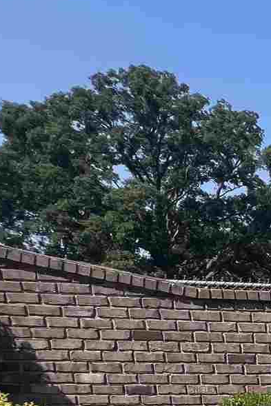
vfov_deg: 35.9
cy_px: 442
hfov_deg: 15.8
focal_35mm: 47
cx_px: 631
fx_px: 530
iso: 32
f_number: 1.8
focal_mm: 1.57
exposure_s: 1/1043
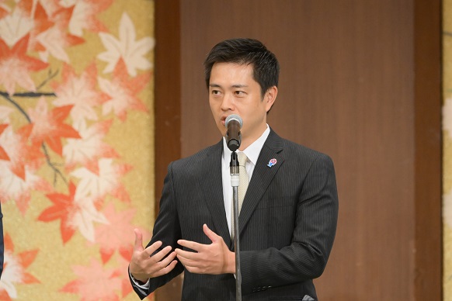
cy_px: 150
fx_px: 6591
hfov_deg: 3.9
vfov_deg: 2.6
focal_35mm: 525
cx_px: 226
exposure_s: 1/250
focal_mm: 350
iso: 4000
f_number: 5.6
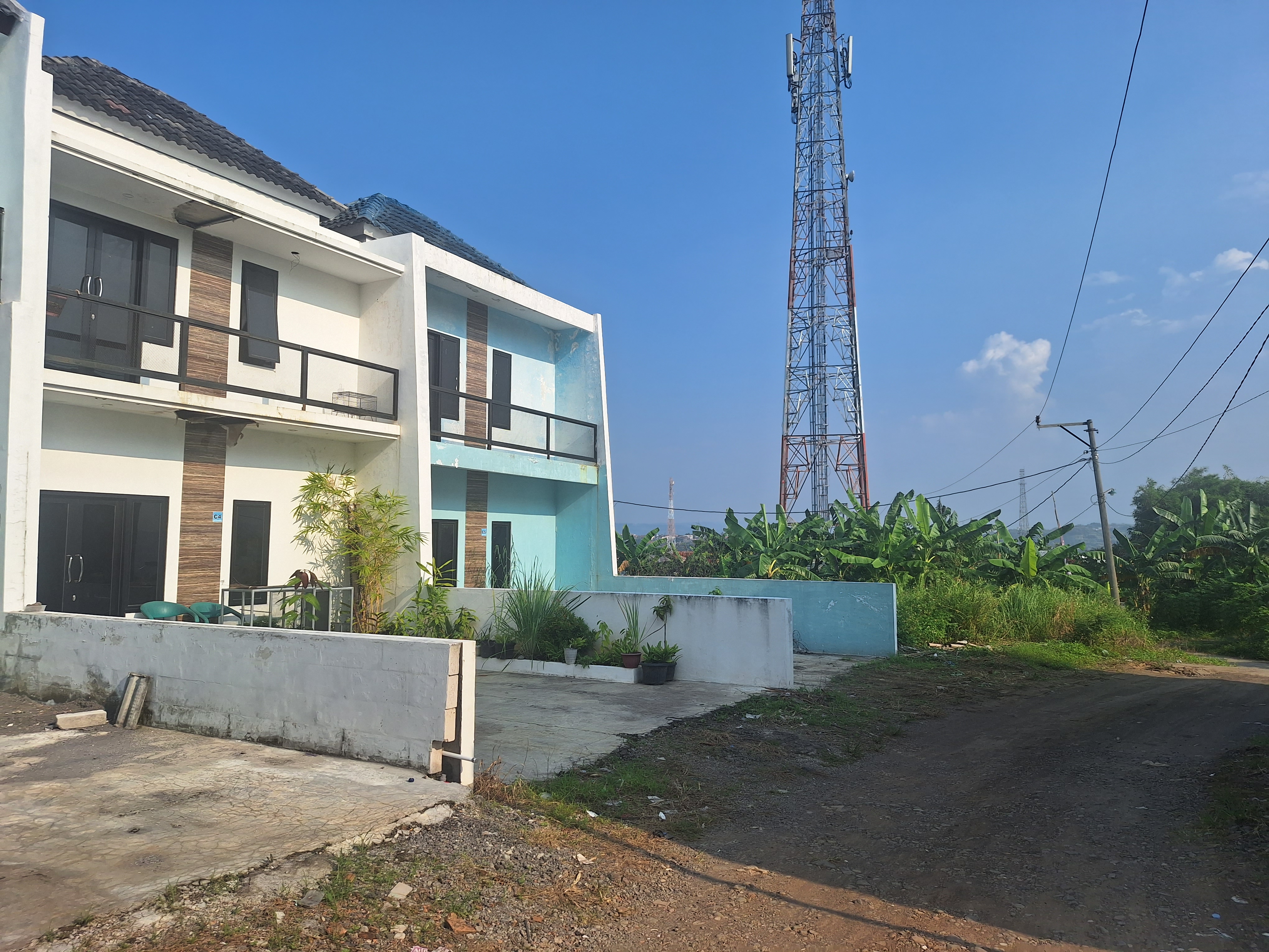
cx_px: 634
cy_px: 476
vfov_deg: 58.9
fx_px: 843
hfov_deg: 73.9
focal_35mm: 23
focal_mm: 5.54
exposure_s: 1/3279
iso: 40
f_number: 1.8
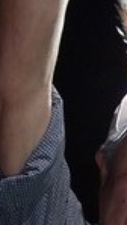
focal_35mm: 98
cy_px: 352
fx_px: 586
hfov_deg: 12.1
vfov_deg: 18.8
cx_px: 147
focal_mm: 5
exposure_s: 1/30
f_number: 3.9
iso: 400
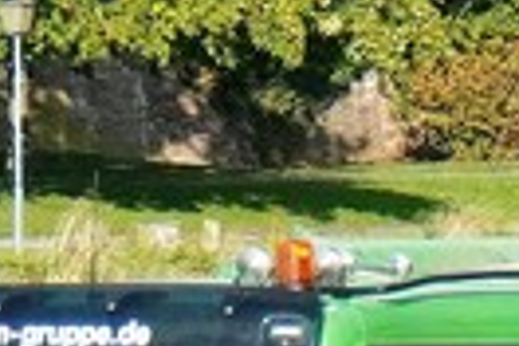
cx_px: 1081
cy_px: 236
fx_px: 6573
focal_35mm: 456
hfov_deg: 4.5
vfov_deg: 3.0
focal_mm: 50
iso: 800
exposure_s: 1/4000
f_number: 5.6
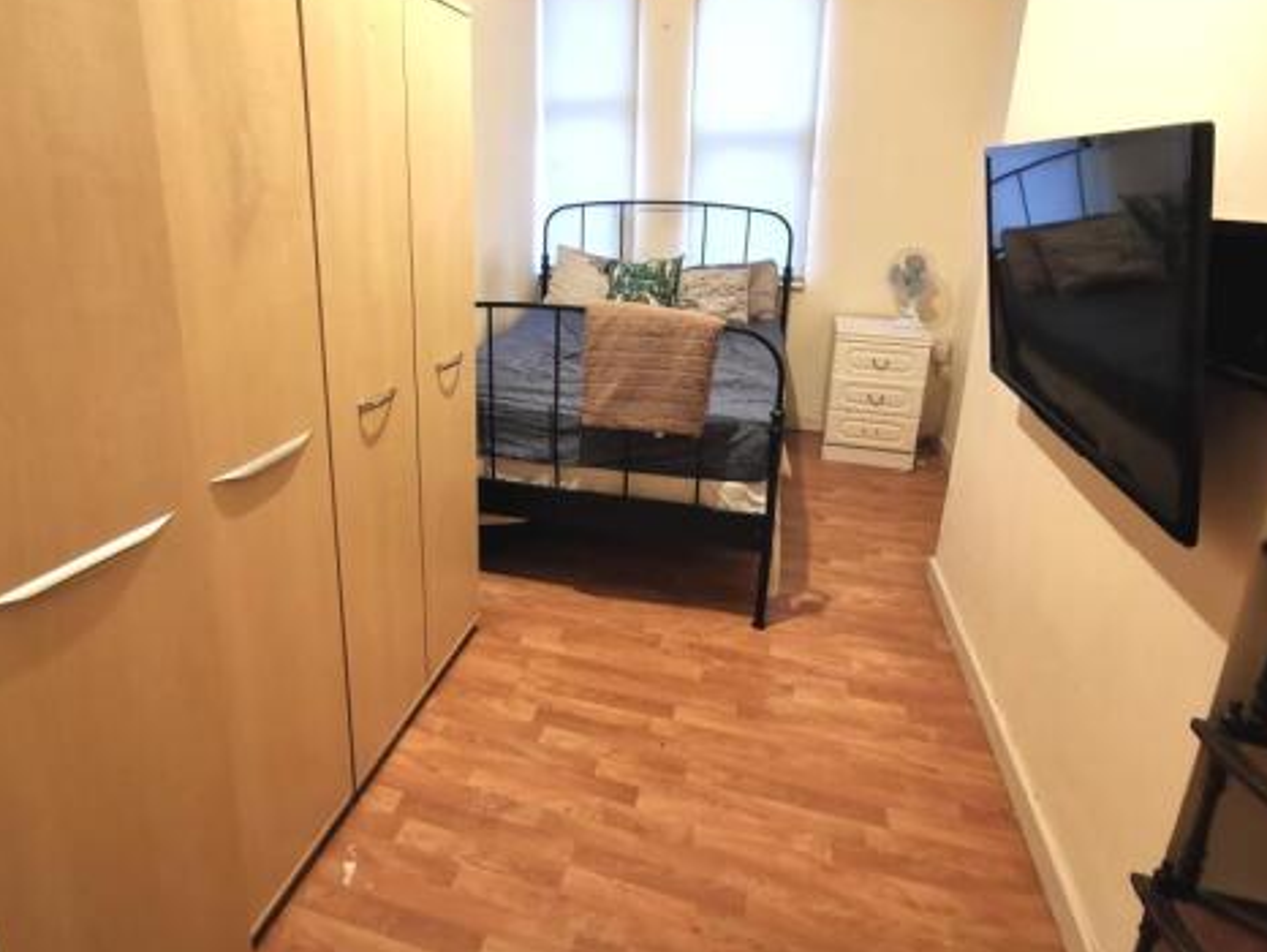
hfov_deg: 81.4
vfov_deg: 65.4
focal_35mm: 20
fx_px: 732
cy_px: 379
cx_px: 561
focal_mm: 2.35
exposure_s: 5
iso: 500
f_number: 2.2
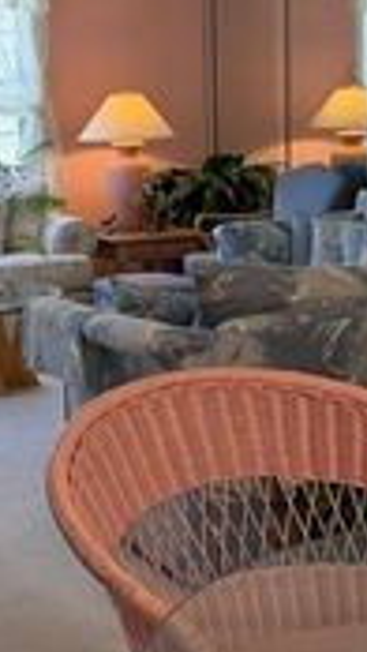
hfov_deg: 16.1
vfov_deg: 28.2
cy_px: 309
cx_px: 120
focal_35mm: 75
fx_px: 1296
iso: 200
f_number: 1.78
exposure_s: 1/206
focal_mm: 6.76
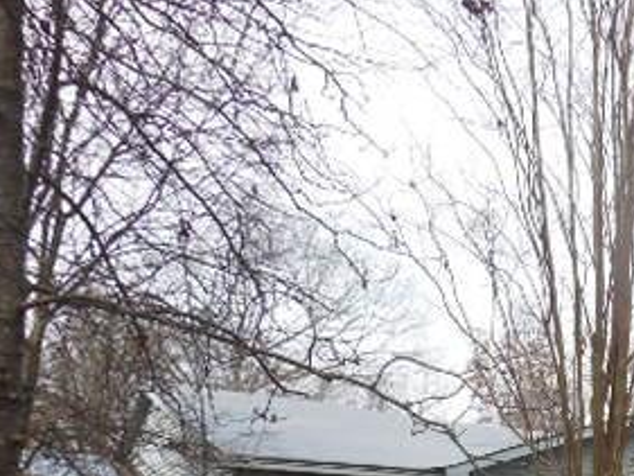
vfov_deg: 24.4
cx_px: 593
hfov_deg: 31.8
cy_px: 483
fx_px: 1044
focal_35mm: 57
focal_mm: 4.5
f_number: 3.1
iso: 125
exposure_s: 1/640
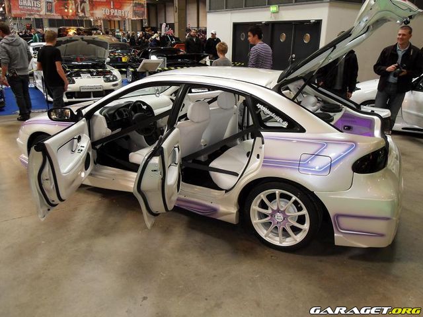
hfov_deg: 63.4
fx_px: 342
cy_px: 158
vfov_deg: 49.7
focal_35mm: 28
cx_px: 212
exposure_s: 1/45
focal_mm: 6
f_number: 2.8
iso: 200
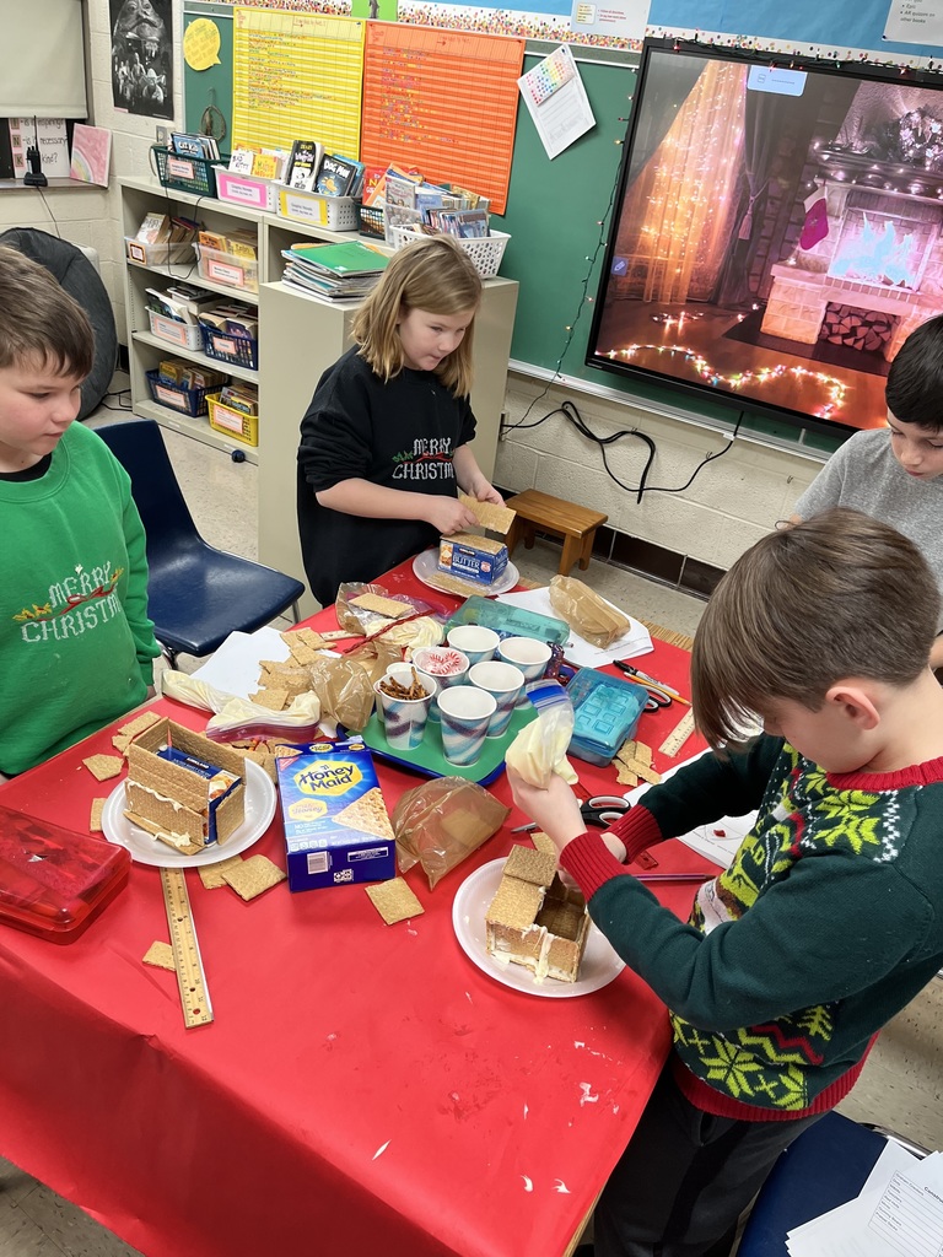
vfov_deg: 67.3
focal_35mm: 26
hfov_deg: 53.1
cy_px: 628
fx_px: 944
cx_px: 472
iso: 125
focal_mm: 5.1
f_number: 1.6
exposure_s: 1/120
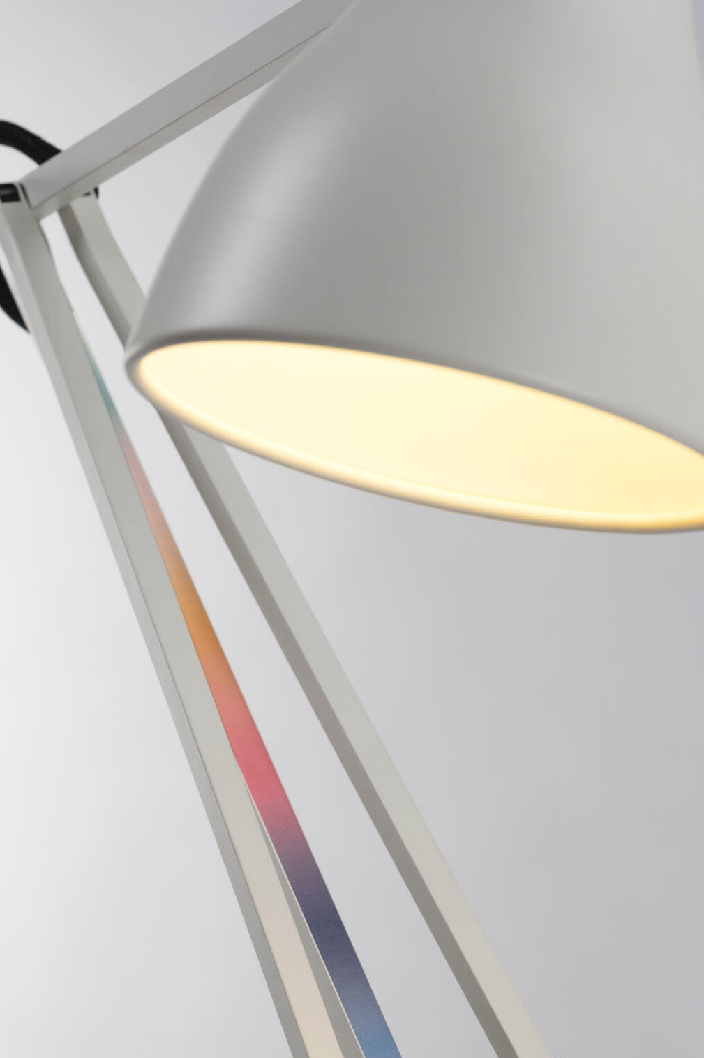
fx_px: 4434
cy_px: 546
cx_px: 412
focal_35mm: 151
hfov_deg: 9.1
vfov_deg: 13.6
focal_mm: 85
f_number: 8
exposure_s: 1/125
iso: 200
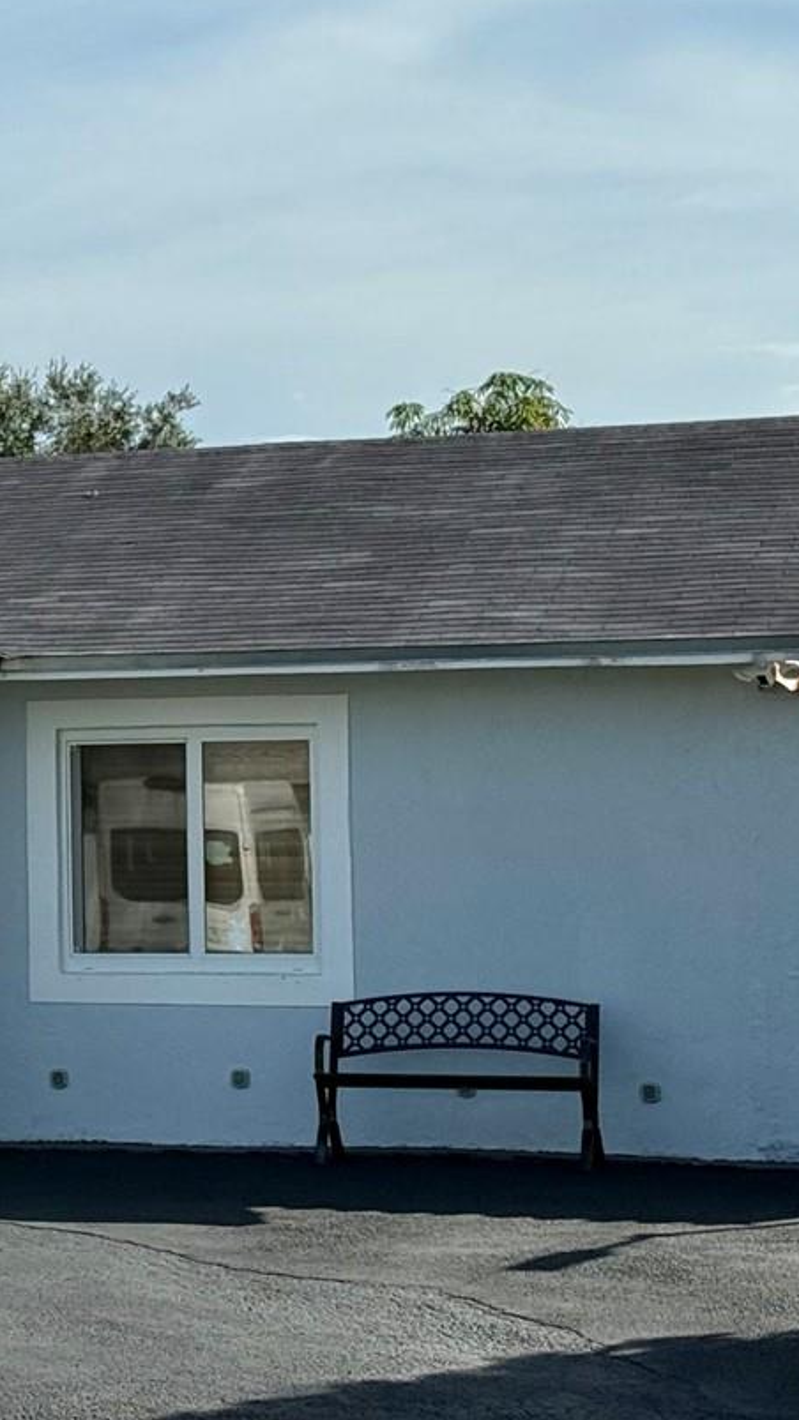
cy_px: 672
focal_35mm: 104
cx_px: -598
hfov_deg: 10.9
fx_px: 3919
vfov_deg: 20.6
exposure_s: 1/7143
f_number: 1.78
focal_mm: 6.76
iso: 80
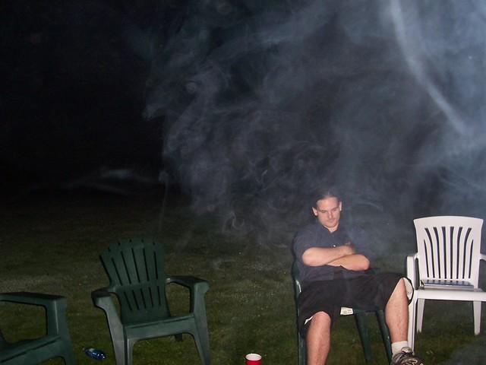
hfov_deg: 50.1
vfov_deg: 38.7
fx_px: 519
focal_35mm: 37
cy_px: 182
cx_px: 243
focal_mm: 5.6
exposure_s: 1/60
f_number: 2.8
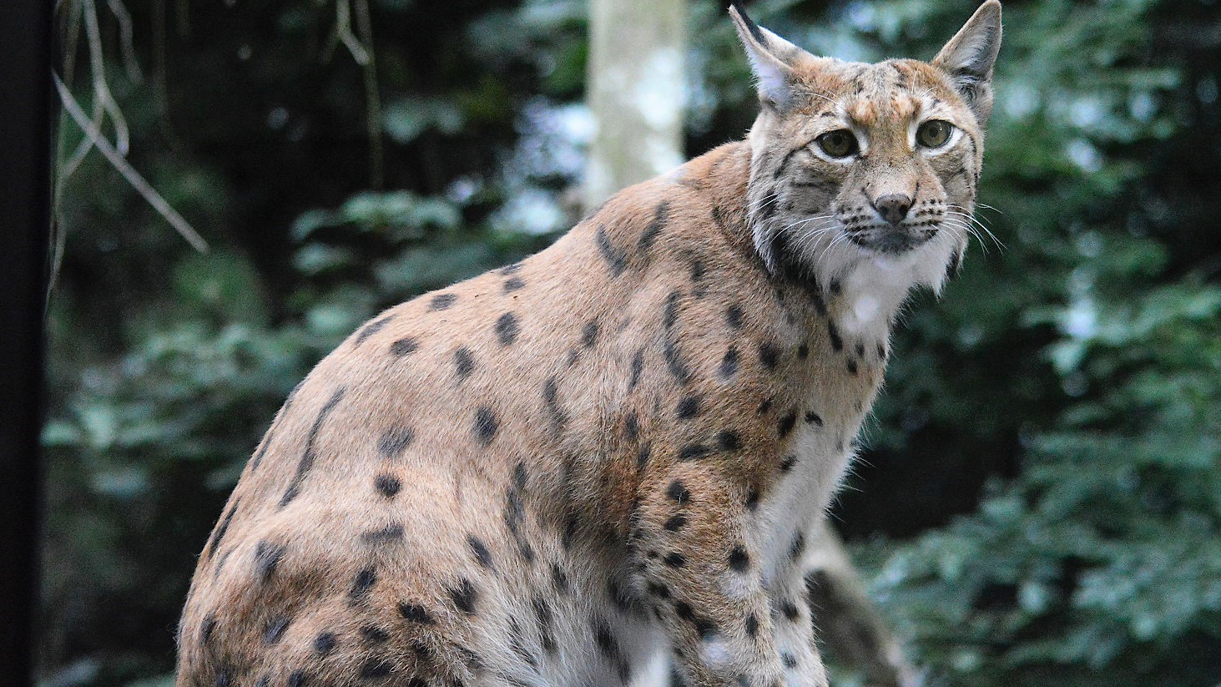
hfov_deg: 17.6
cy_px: 332
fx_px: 3950
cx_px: 645
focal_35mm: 122
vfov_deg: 9.9
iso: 3200
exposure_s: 1/2500
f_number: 4
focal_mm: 70
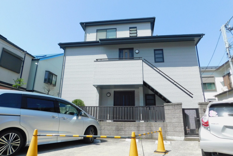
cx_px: 117
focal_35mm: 24
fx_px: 155
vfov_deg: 53.1
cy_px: 76
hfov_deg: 73.7
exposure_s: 1/800
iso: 125
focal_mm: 4
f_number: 3
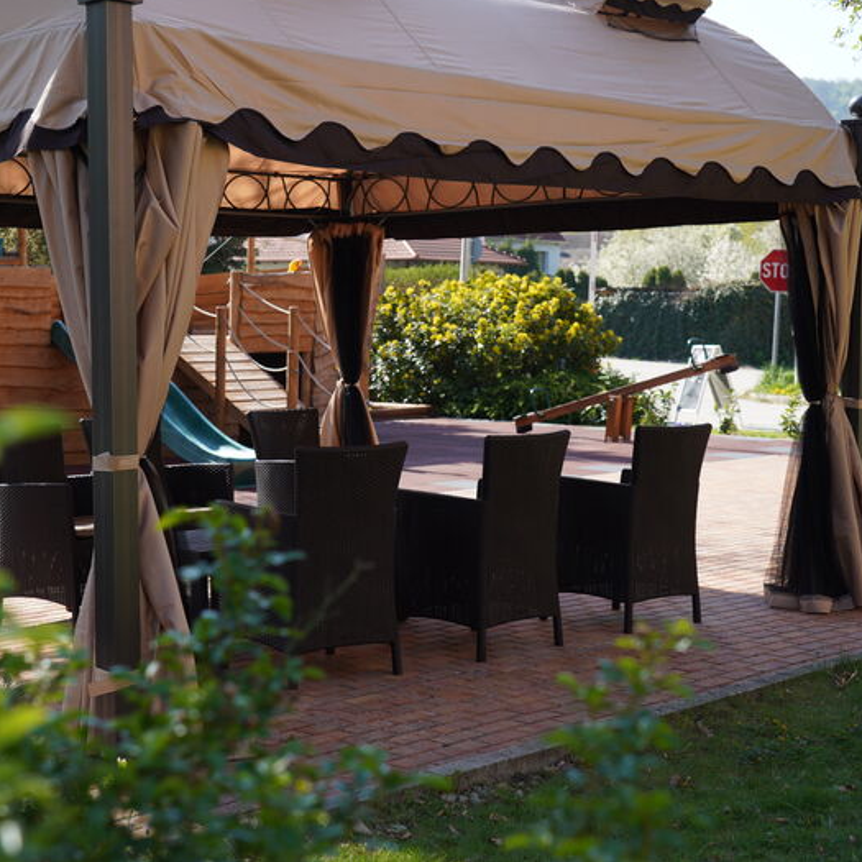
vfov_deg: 30.0
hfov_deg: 29.9
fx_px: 1606
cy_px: 426
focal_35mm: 57
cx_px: 314
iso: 100
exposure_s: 1/200
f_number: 5
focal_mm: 44
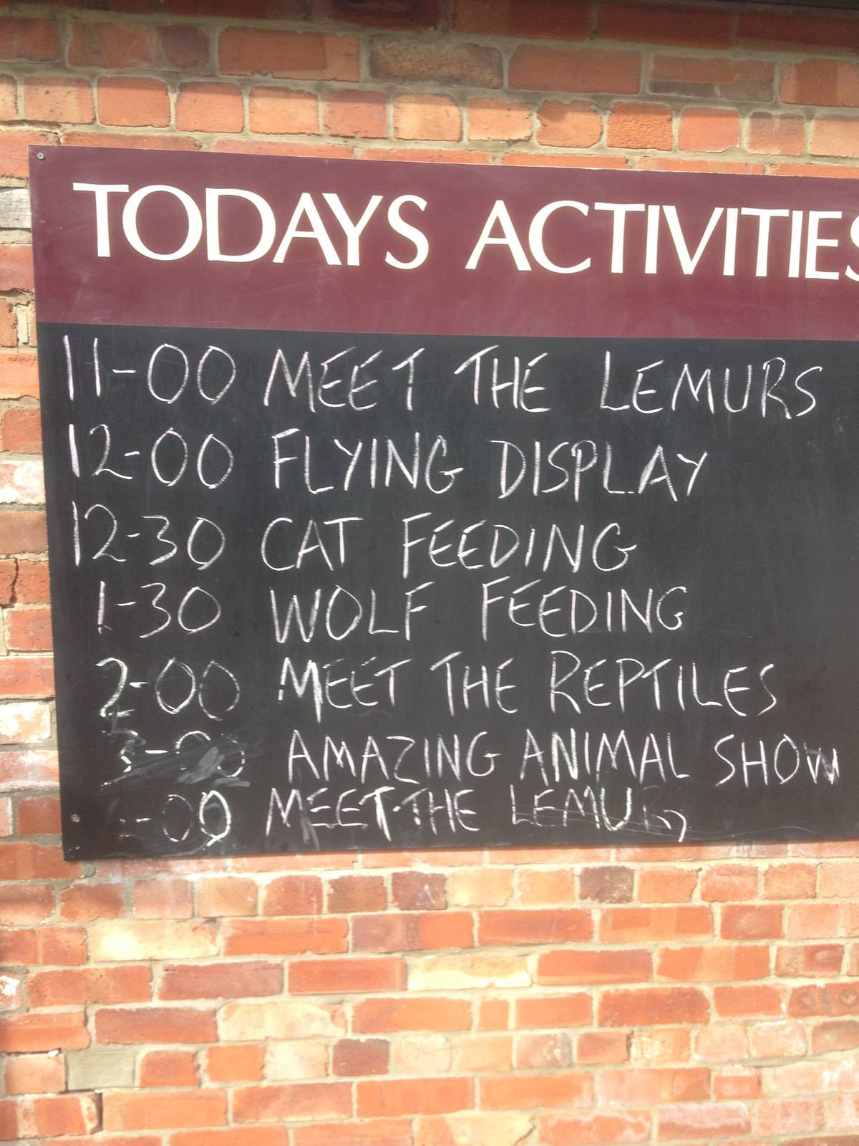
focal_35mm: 35
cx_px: 430
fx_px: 1158
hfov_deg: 40.7
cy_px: 573
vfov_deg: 52.6
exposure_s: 1/223
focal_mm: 4.28
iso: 50
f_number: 2.4
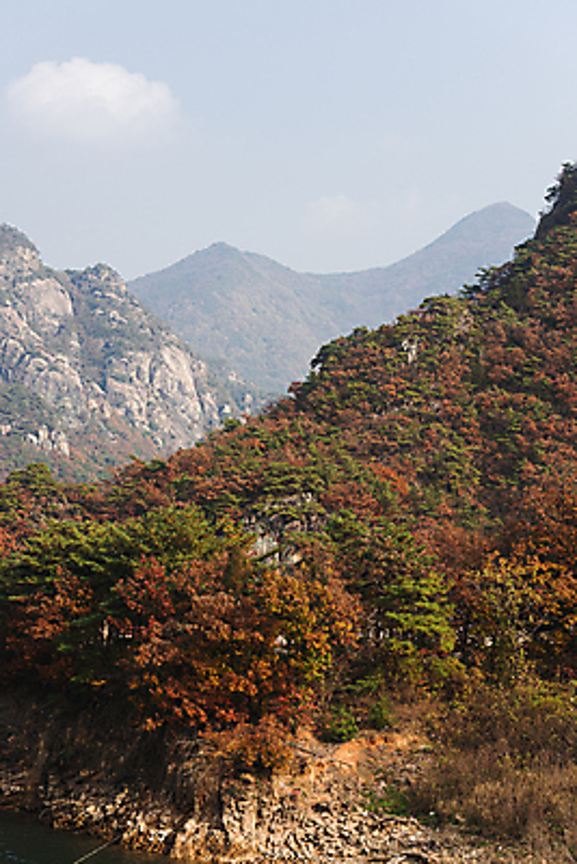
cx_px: 288
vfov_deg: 23.6
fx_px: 2066
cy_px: 432
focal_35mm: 86
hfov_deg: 15.9
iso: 200
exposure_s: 1/800
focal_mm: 86
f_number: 5.6
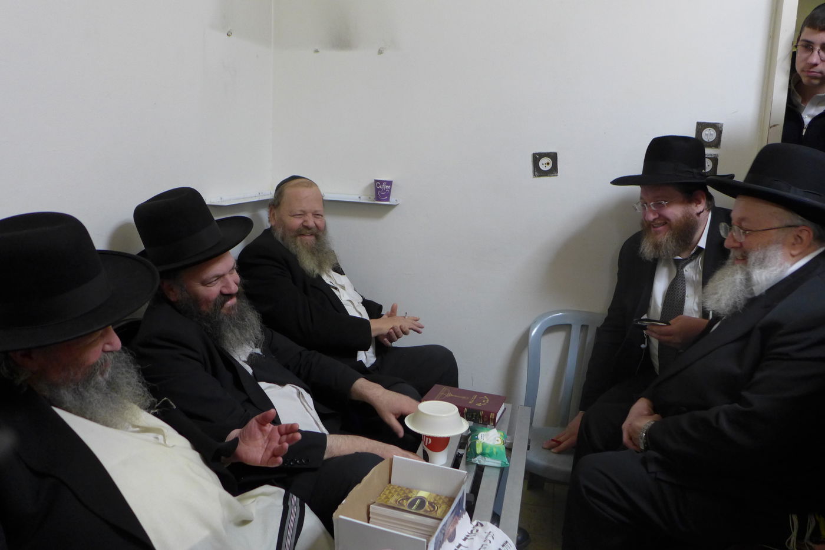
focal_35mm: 30
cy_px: 275
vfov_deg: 43.6
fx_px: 688
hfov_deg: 61.9
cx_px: 412
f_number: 1.5
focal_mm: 5.9
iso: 320
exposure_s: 1/60
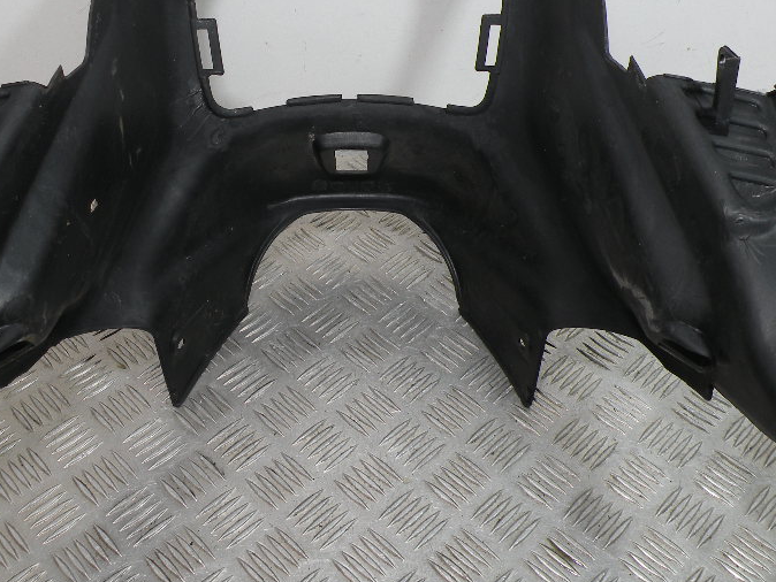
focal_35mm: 41
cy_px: 153
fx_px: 919
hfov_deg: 45.6
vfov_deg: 34.5
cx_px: 334
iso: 64
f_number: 3.2
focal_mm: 4.7
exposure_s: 1/68.3
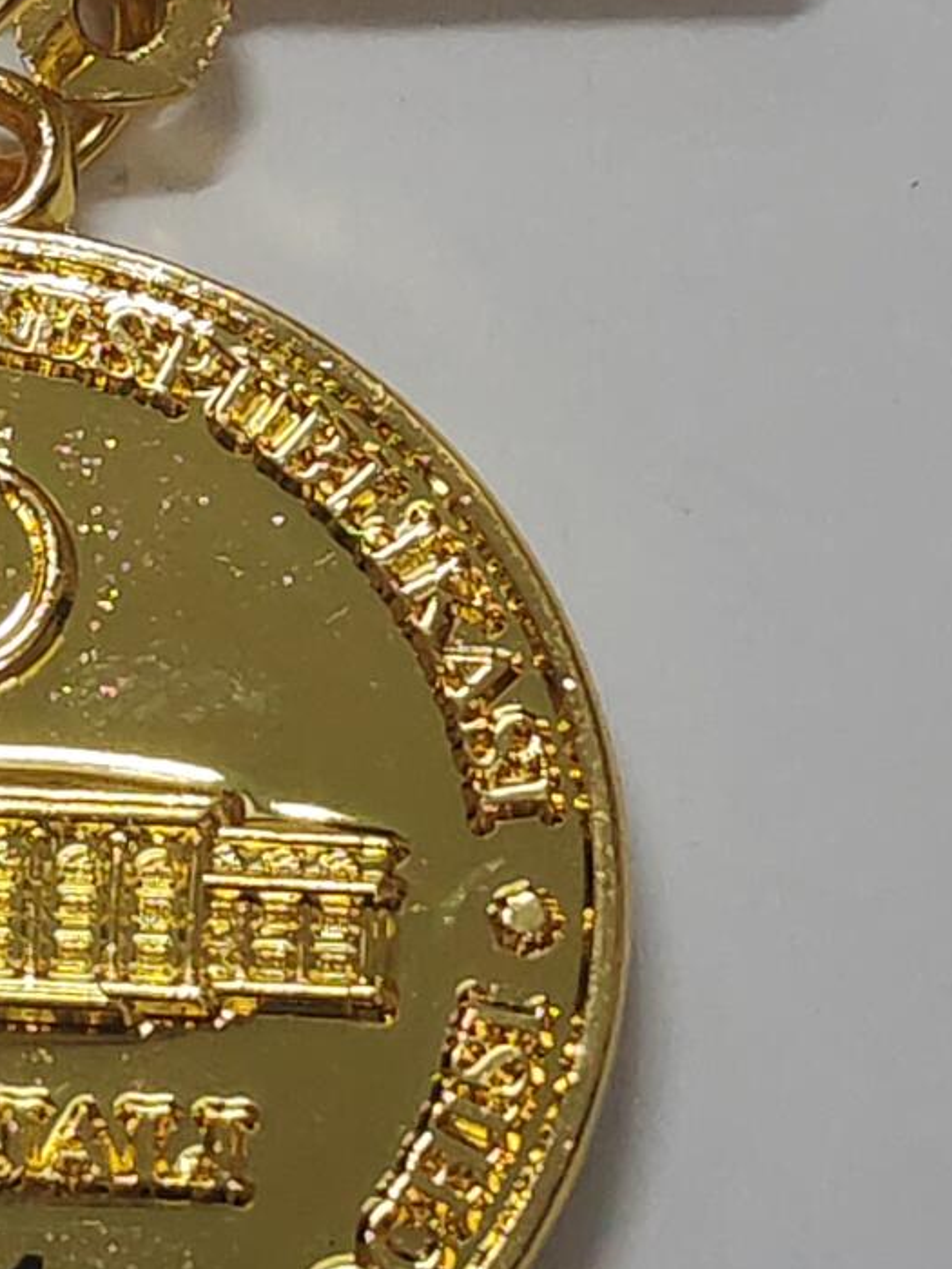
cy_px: 356
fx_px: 6411
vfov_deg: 11.3
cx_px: -2
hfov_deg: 8.4
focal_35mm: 175
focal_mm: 5.52
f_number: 1.95
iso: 400
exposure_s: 1/33
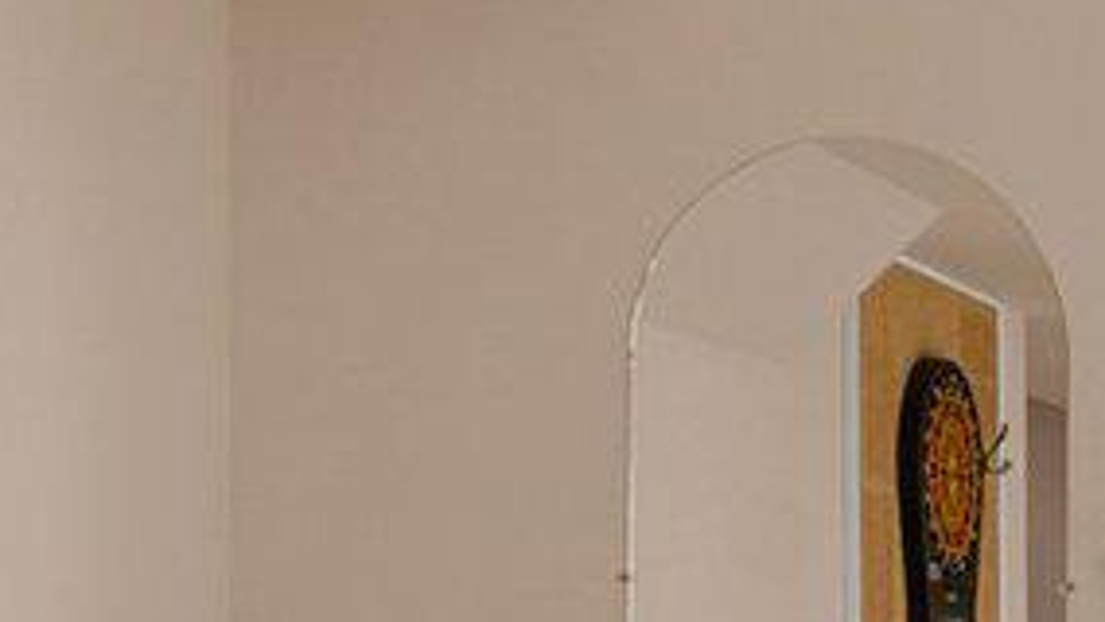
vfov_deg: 10.0
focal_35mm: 119
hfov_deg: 15.4
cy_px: 772
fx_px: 3480
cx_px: 2008
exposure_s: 1/30
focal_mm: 16.1
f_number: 8
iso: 640
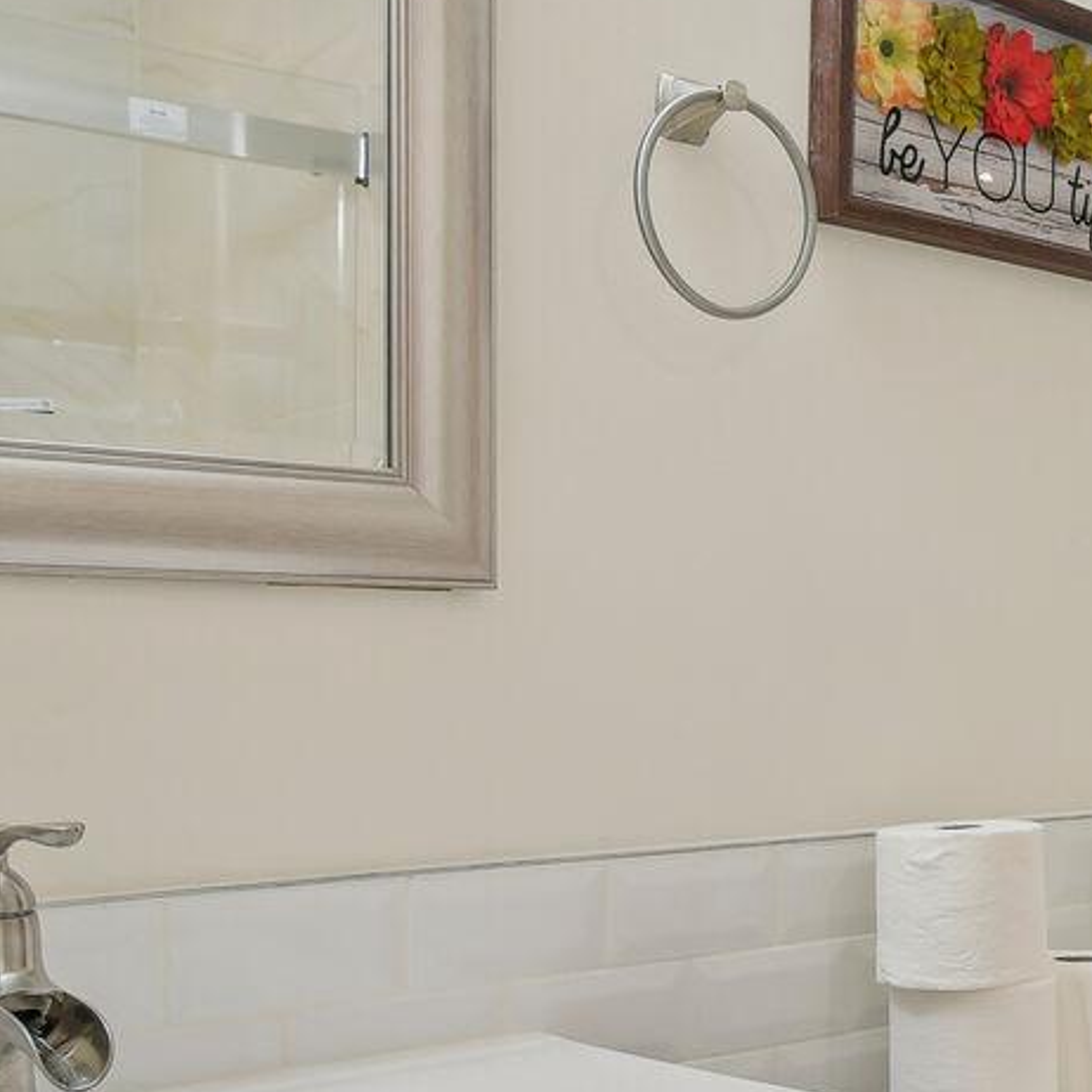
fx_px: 1927
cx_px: 1127
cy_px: 683
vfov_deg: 31.5
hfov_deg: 29.3
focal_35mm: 54
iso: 200
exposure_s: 1/8
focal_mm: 17
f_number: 8
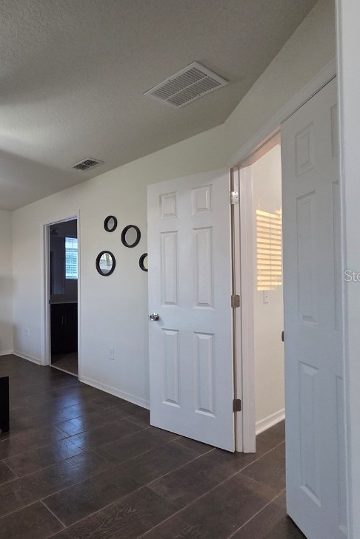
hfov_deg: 55.7
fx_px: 285
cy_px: 275
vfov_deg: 86.9
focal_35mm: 19
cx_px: 35
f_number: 2.2
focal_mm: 2.2
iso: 400
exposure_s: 1/60
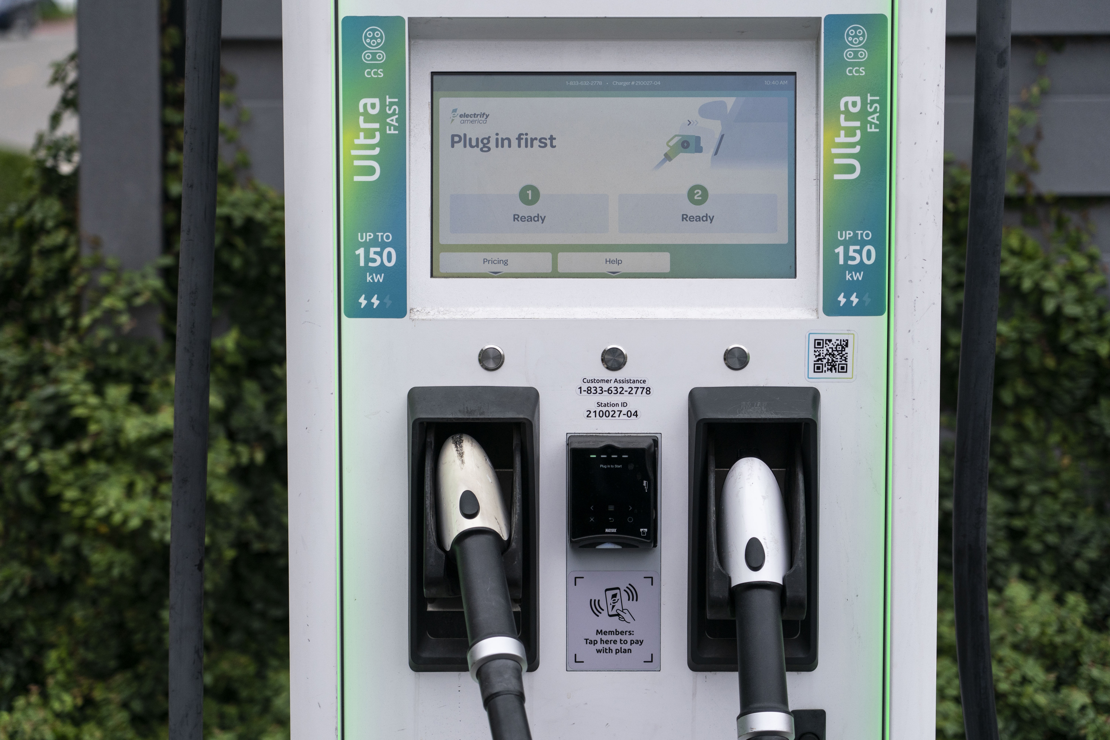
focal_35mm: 105
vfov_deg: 13.0
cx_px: 555
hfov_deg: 19.5
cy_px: 370
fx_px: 3237
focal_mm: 105
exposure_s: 1/2000
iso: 500
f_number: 4
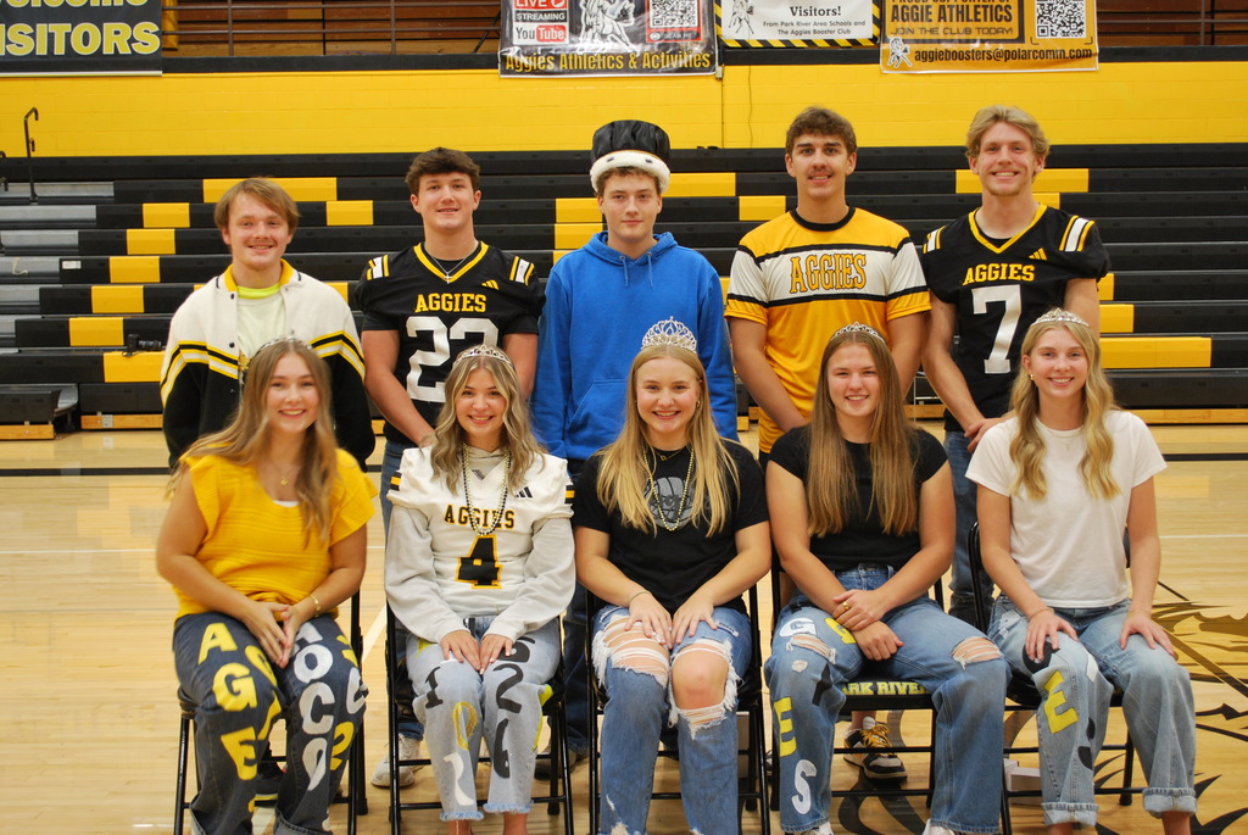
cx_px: 624
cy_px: 418
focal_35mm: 51
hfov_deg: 38.8
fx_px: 1770
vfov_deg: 26.5
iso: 400
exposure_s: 1/25
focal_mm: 34
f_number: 5
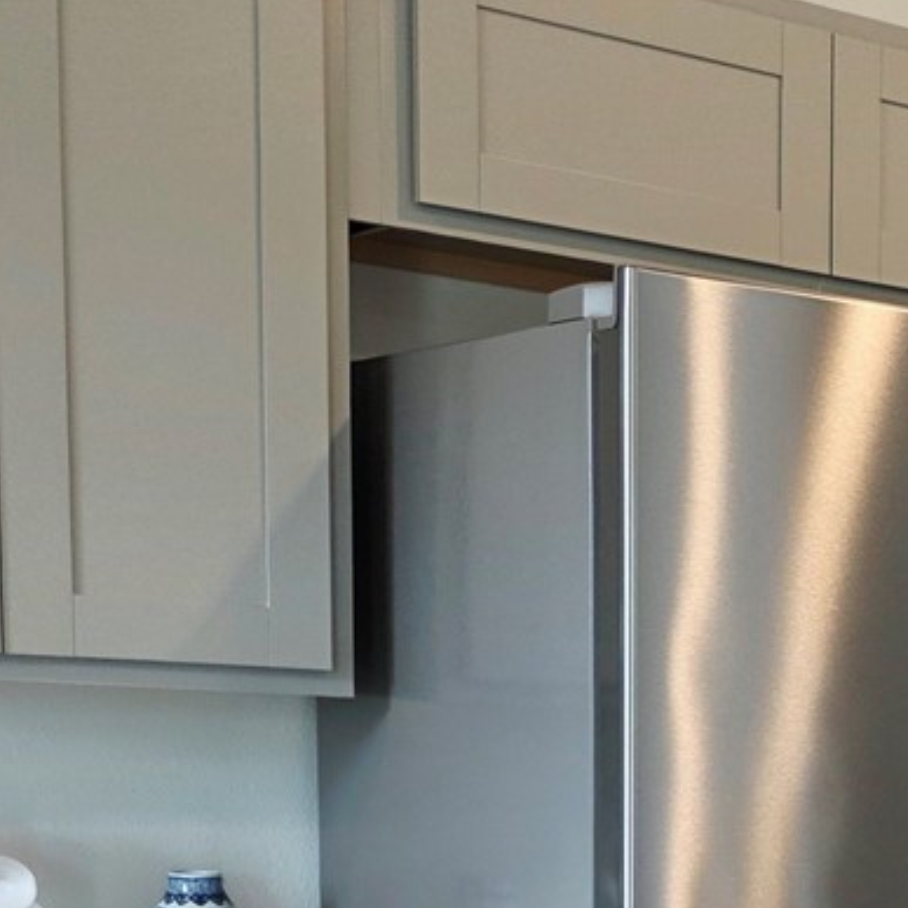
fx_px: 2493
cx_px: 1520
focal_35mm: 84
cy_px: 1046
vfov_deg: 19.6
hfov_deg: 17.6
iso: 100
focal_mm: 6.3
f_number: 1.7
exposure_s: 1/120
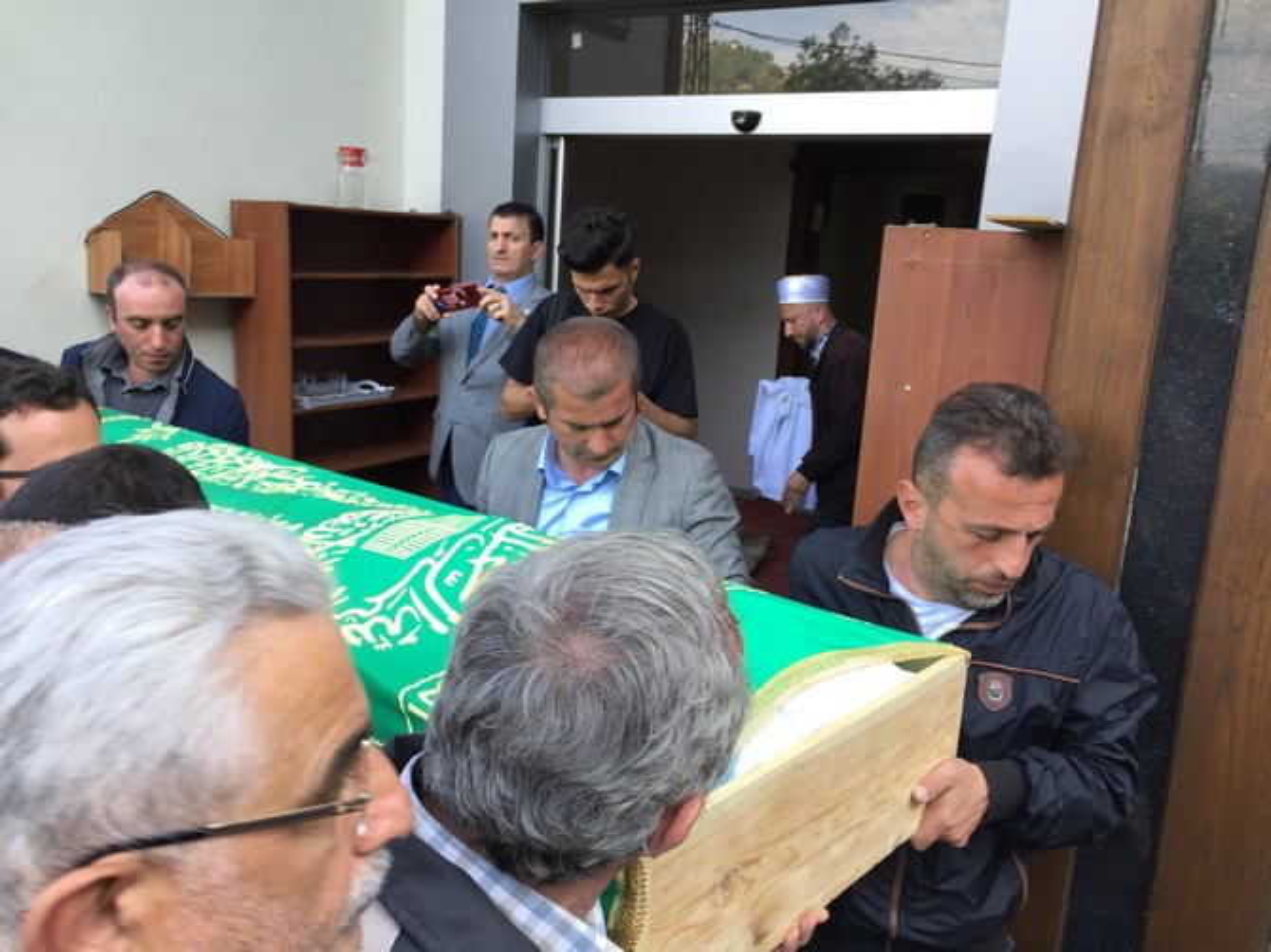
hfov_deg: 61.7
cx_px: 636
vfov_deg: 48.2
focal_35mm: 29
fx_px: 1064
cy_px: 476
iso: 32
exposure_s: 1/100
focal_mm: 4.15
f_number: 2.2
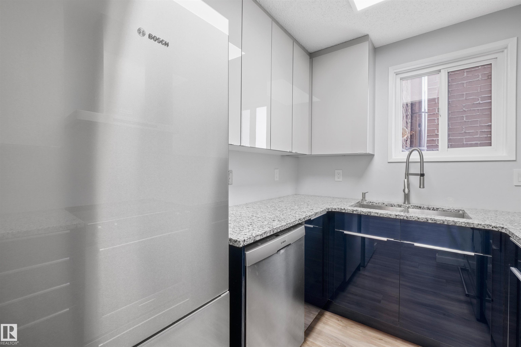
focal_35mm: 15
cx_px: 260
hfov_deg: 100.4
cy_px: 174
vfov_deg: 77.3
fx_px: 217
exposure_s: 1/1.11
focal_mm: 10
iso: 400
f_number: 8
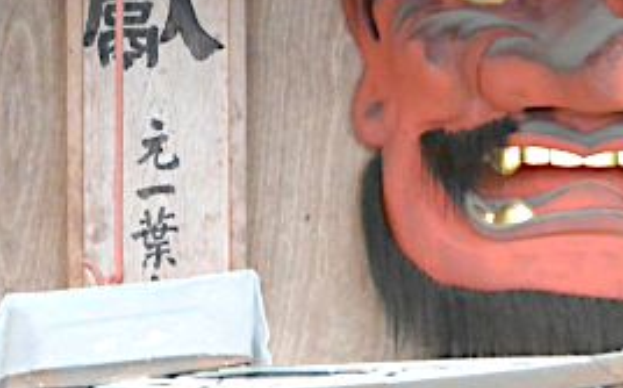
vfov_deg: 11.6
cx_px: 160
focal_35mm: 112
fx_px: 1900
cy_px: 31
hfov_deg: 18.5
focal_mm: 17.1
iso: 3200
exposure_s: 1/25
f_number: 4.5
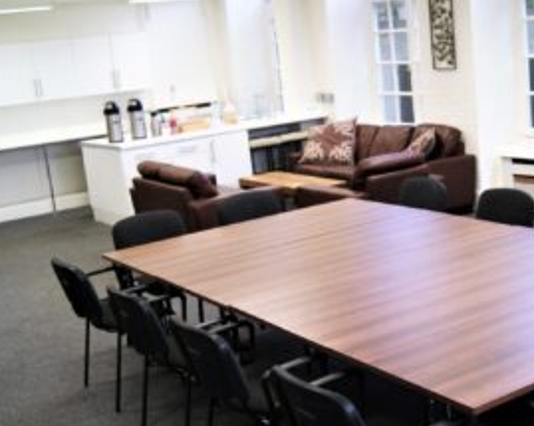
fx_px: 758
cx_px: 410
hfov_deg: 37.7
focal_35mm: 48
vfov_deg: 31.4
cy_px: 240
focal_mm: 20
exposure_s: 1/30
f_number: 3.5
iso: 320
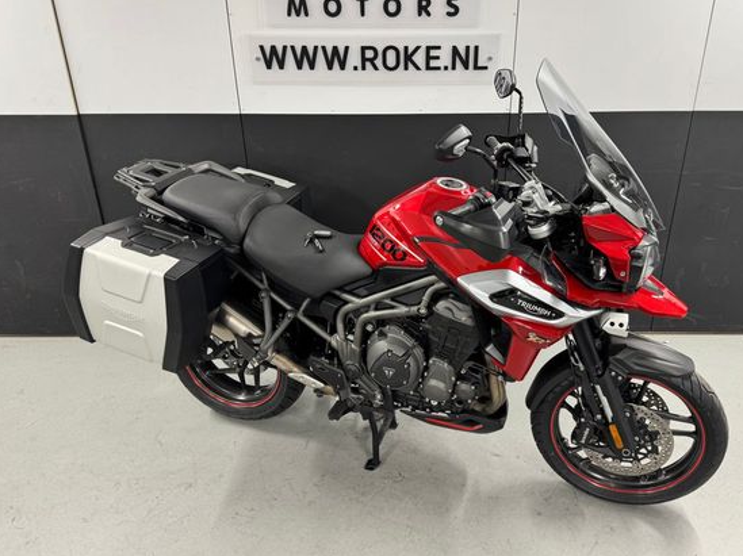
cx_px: 405
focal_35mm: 28
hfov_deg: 63.4
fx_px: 601
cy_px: 235
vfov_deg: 49.5
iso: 125
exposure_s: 1/50
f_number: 1.78
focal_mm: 6.76
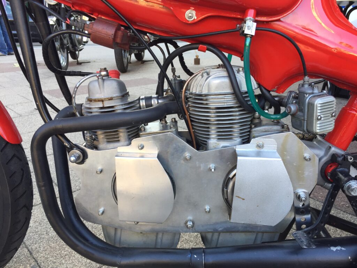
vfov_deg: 48.2
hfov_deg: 61.7
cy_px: 134
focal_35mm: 29
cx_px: 178
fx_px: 299
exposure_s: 1/100
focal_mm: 4.15
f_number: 2.2
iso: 50
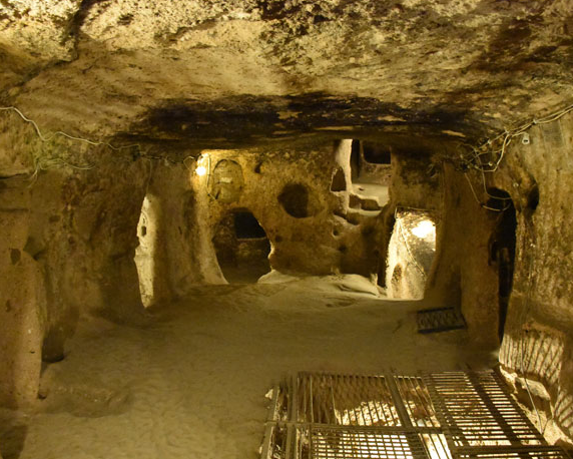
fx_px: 526
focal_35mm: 31
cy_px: 227
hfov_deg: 57.2
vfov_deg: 47.1
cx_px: 294
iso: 12800
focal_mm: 18
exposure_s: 1/40
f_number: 3.5
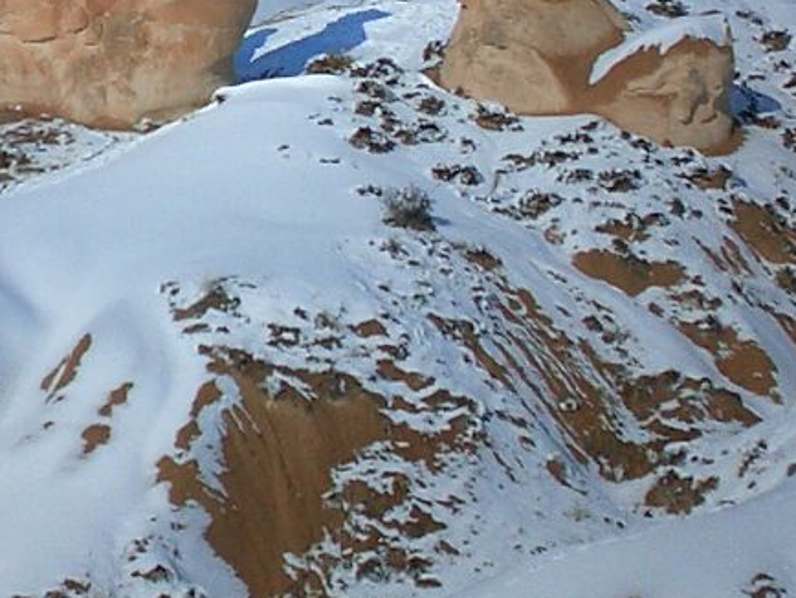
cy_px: -35
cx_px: 128
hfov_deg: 17.8
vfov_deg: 13.4
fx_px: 2508
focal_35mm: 109
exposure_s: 1/5000
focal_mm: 5.6
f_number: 3.5
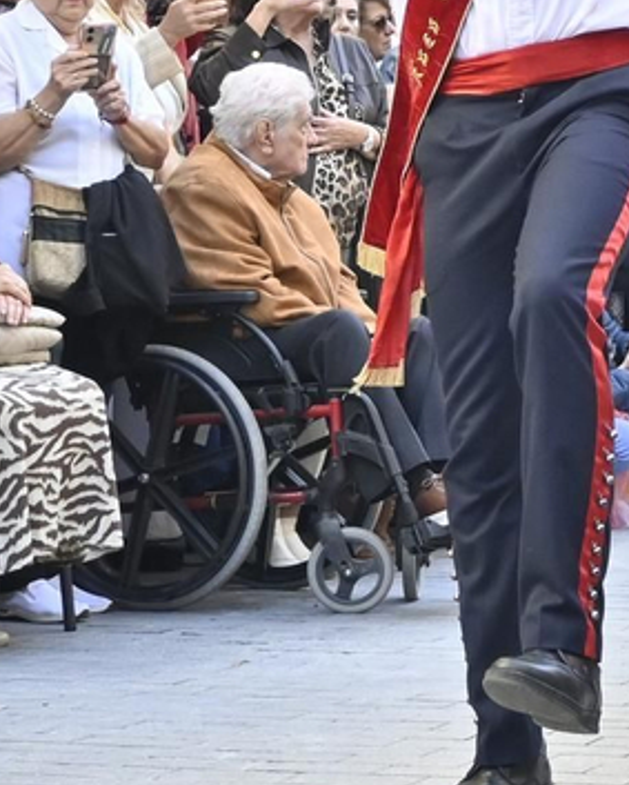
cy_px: 125
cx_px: 838
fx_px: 3556
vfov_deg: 12.5
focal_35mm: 153
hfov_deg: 9.9
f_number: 4.2
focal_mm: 24
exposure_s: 1/500
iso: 800
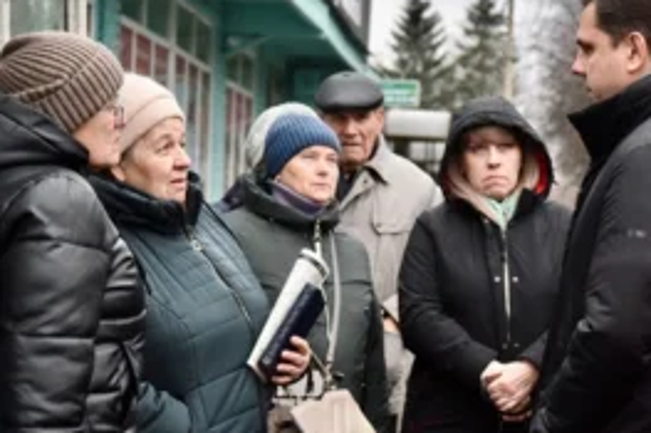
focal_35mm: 99
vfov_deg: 13.8
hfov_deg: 20.6
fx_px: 1789
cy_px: 246
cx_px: 304
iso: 1250
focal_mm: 65
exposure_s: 1/400
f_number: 5.6
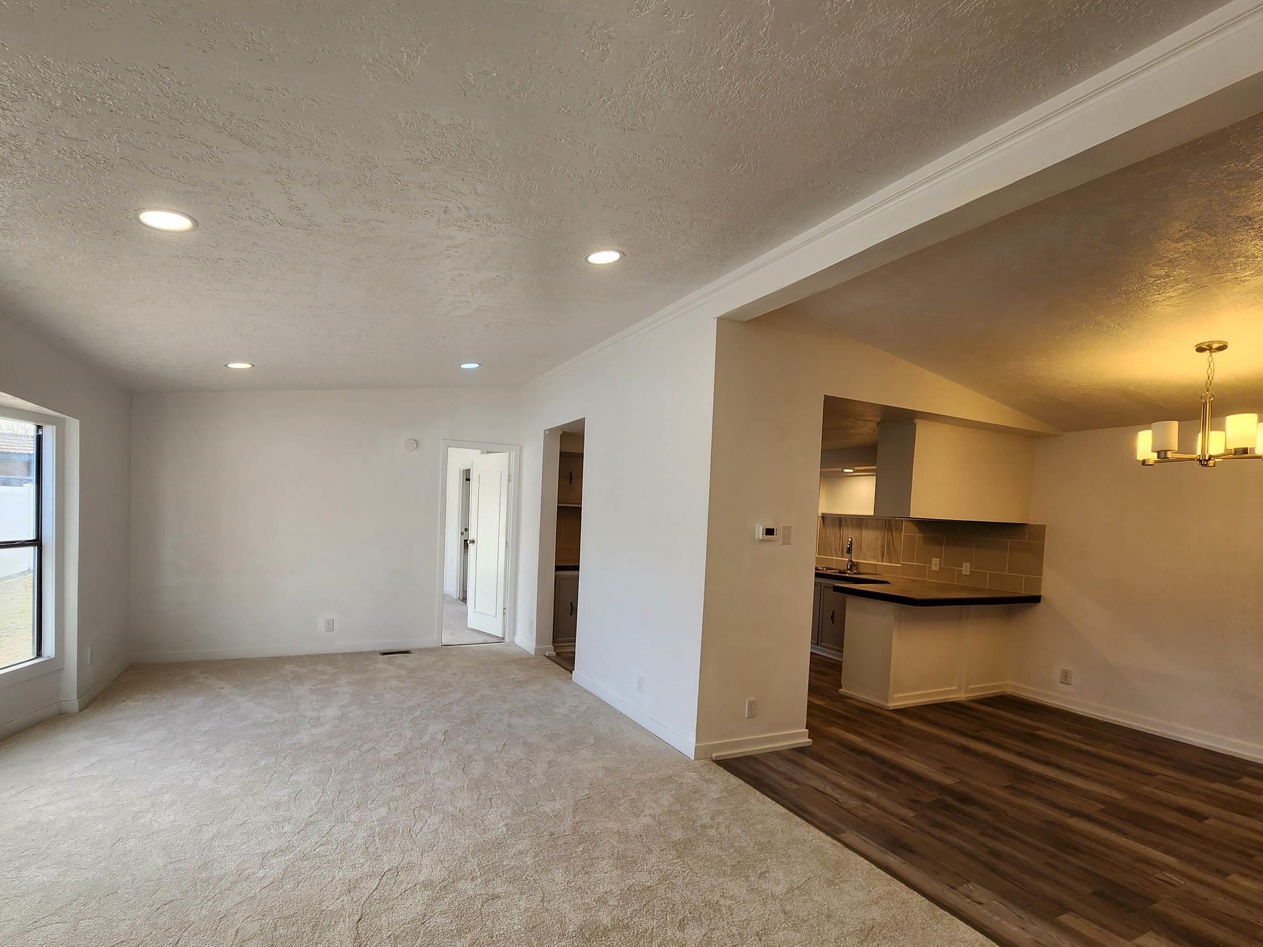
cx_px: 590
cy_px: 543
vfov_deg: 81.2
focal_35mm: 15
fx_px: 547
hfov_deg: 98.0
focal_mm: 2.2
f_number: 2.2
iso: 50
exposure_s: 1/60
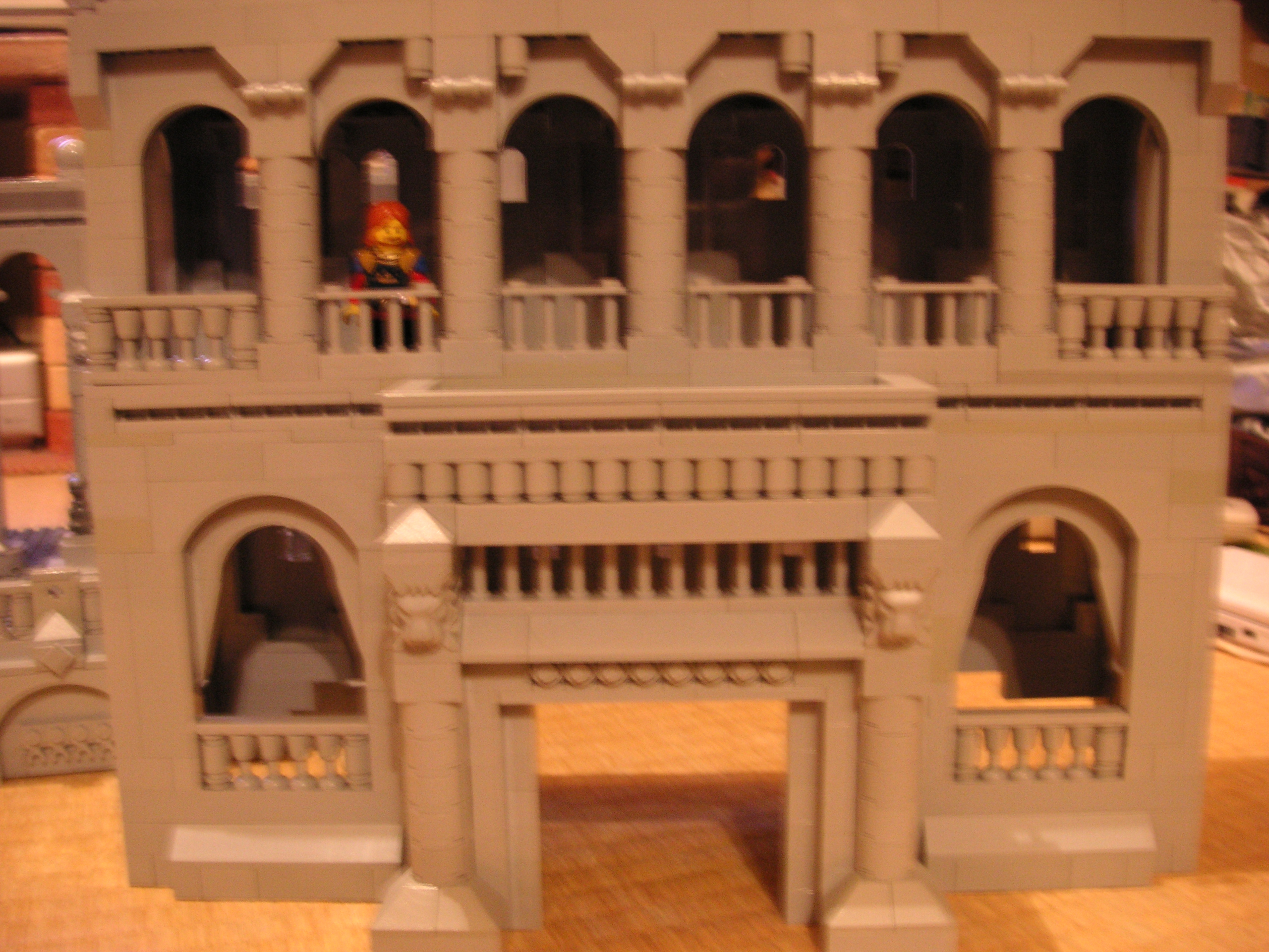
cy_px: 476
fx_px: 1356
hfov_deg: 50.1
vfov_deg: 38.7
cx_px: 634
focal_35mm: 37
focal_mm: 6.1
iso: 100
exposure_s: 1/1.6
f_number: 2.8
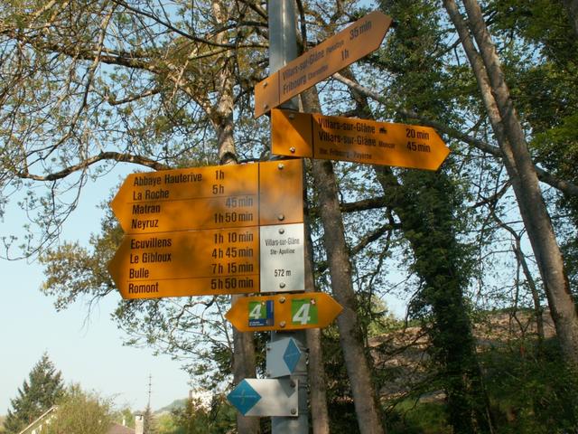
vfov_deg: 34.3
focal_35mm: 42
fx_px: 701
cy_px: 217
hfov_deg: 44.8
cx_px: 289
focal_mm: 7.04
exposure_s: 1/100
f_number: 5.6
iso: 50
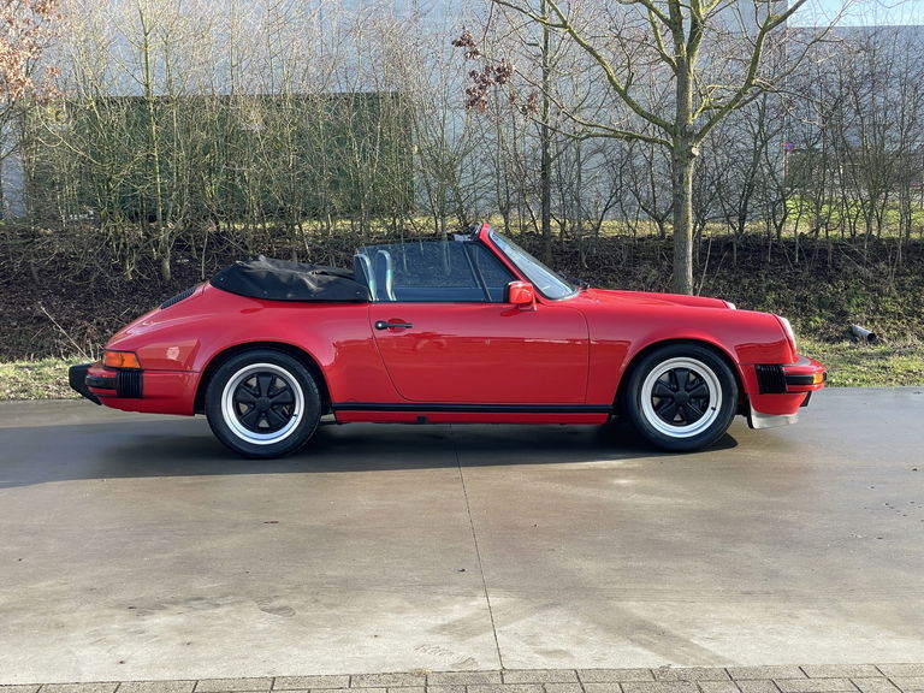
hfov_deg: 36.8
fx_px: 1388
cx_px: 462
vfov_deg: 28.0
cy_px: 346
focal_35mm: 52
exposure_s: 1/294
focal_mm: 6
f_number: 2
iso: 25
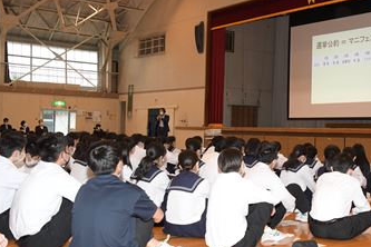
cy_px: 110
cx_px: 264
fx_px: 556
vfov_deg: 25.0
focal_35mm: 54
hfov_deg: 36.3
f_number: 9
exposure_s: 1/125
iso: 2000
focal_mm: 24
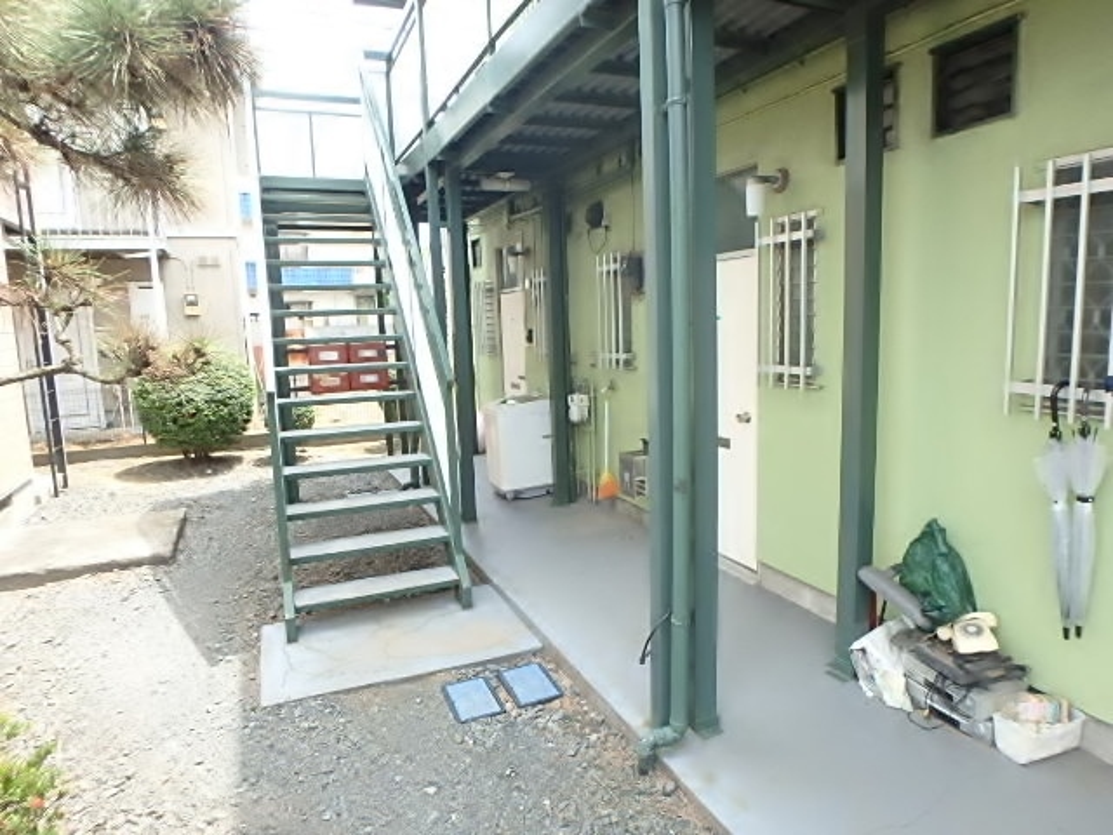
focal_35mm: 21
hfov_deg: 79.0
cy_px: 418
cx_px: 556
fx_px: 675
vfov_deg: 63.4
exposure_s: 1/250
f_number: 3.5
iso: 250
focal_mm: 3.7
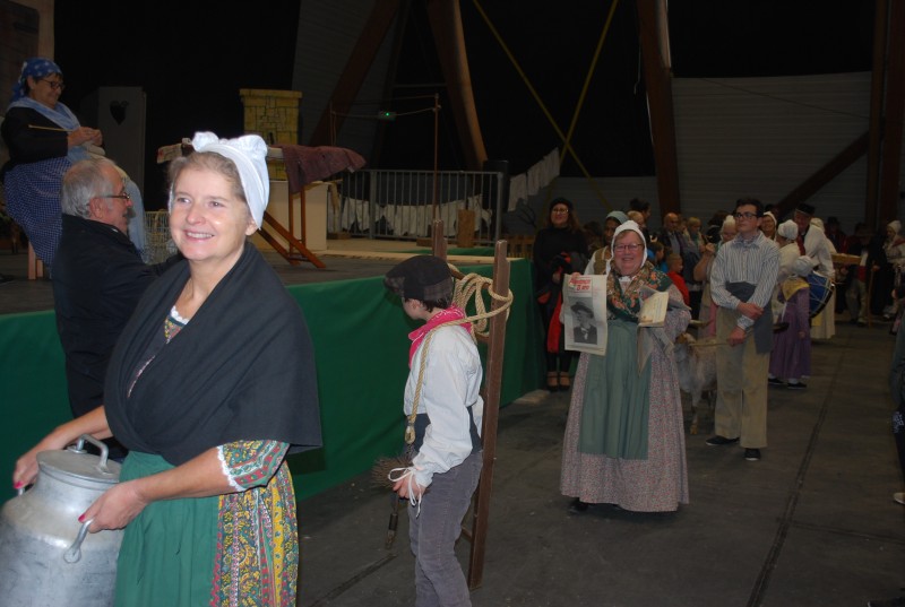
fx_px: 907
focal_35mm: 36
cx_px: 452
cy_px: 304
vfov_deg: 37.0
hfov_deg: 53.0
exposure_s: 1/60
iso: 200
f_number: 4.2
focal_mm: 24
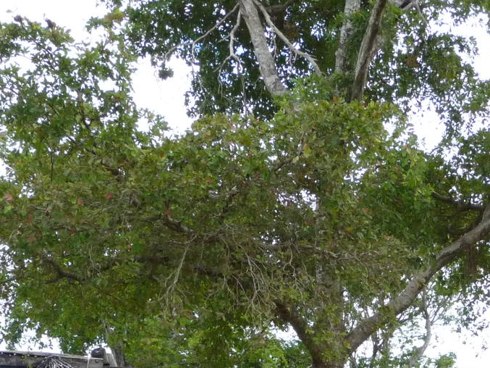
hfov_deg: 15.2
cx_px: 273
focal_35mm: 130
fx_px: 1841
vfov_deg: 11.2
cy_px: 430
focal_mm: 9.3
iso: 250
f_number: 4.3
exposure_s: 1/500
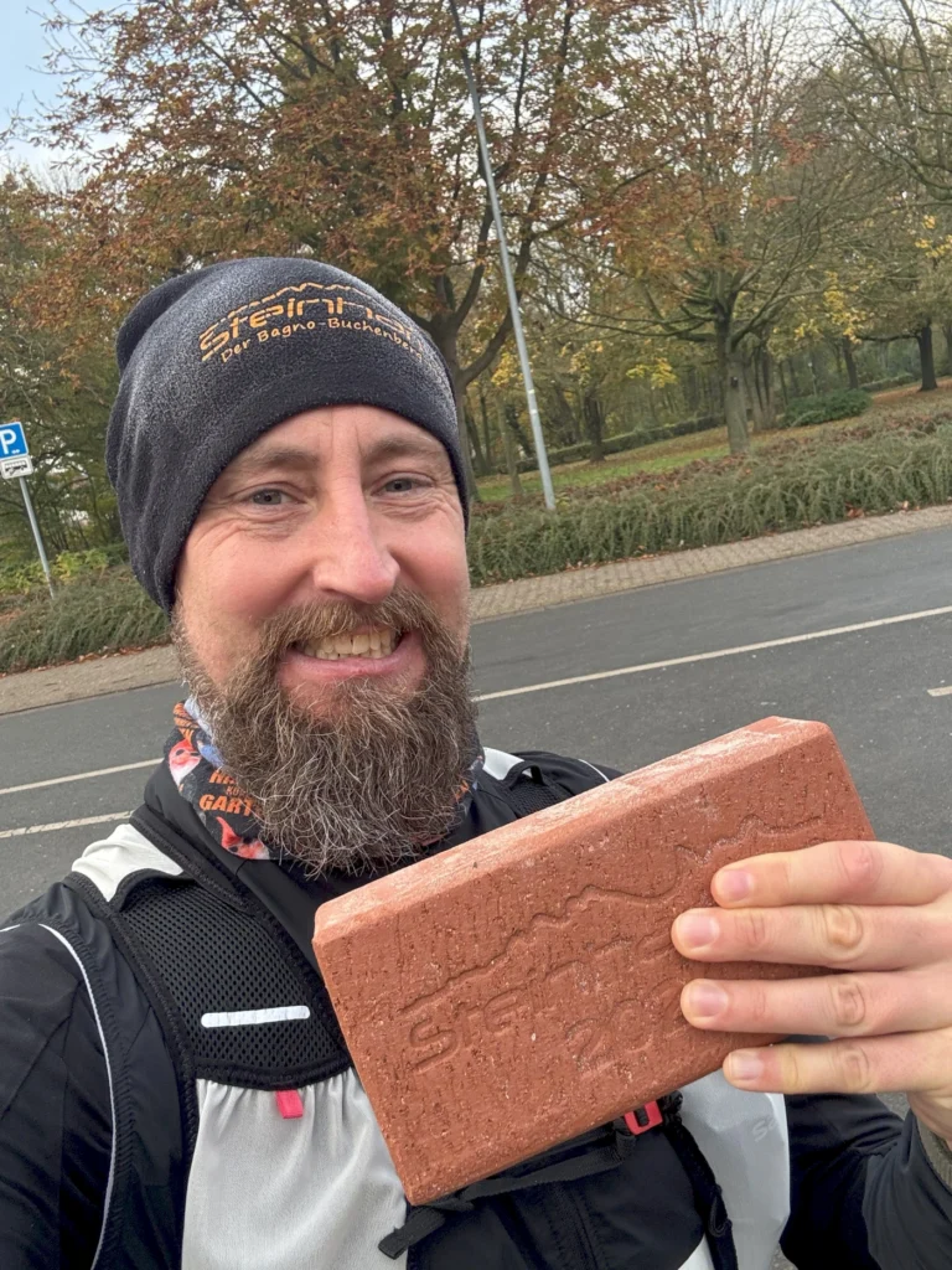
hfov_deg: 46.8
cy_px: 635
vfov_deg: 60.0
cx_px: 476
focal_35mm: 30
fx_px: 1100
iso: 32
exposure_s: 1/121
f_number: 1.9
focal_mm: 2.69
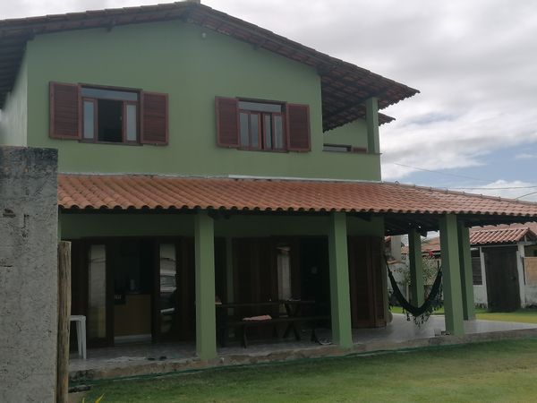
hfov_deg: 43.9
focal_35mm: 43
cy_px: 202
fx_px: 667
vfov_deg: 33.6
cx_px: 268
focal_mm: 4.75
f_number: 1.8
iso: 50
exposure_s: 1/2222
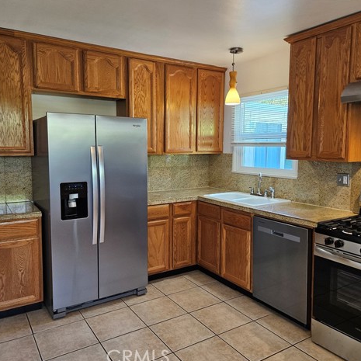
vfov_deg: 57.3
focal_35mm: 28
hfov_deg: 57.3
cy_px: 182
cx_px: 188
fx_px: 330
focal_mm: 5.4
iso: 250
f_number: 1.8
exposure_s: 1/120
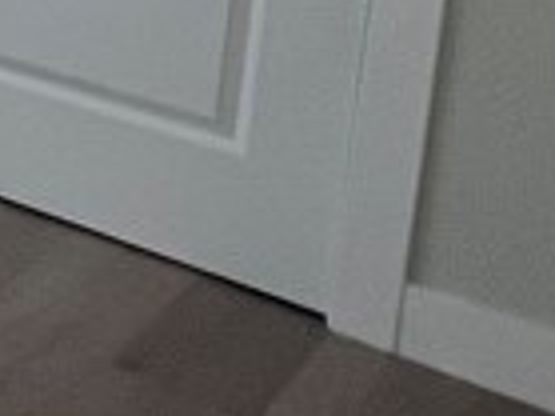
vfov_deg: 13.4
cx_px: -942
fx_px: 1538
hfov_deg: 12.7
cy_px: -396
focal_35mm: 96
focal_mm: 1.57
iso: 100
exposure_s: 1/99
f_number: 1.8
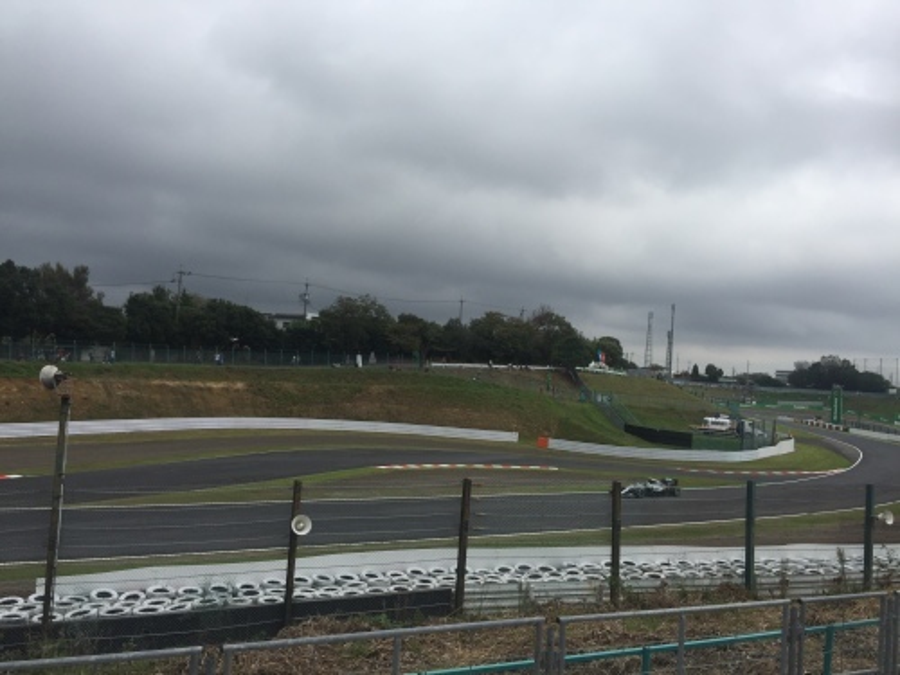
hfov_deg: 61.7
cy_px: 338
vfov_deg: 48.2
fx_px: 754
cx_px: 450
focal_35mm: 29
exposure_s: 1/2083
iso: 32
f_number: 2.2
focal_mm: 4.15
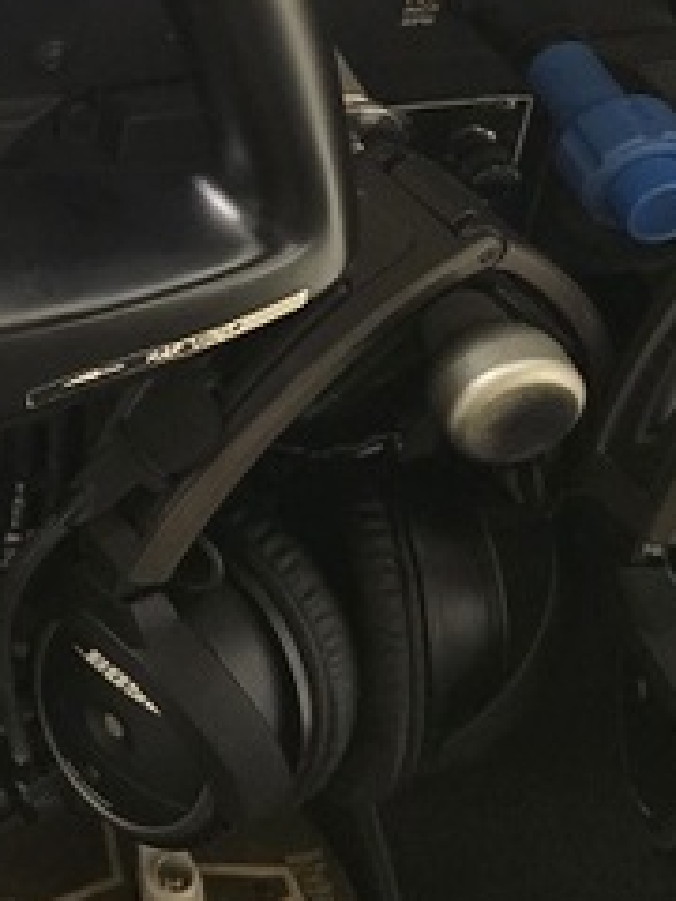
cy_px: -353
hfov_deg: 14.0
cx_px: -473
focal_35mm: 96
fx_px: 2500
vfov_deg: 18.6
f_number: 1.7
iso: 1600
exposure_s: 1/40
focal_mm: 6.3
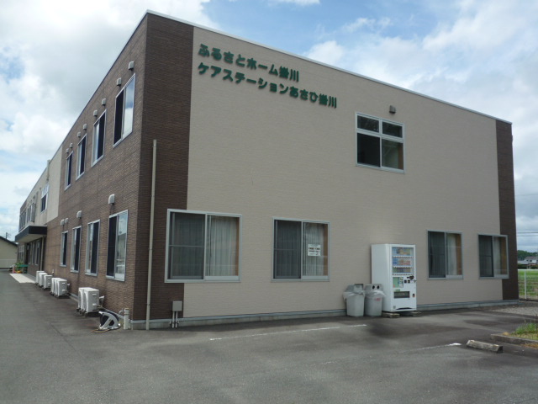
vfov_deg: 49.7
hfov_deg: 63.4
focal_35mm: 28
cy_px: 202
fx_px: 435
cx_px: 269
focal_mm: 6
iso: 100
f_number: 9
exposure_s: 1/160
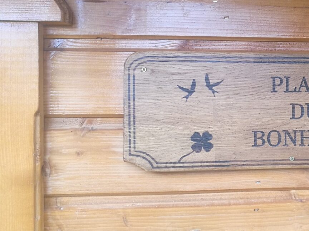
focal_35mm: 48
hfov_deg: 37.5
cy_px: 113
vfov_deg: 30.3
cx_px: 269
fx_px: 428
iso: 64
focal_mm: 4.5
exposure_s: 1/120
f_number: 2.2
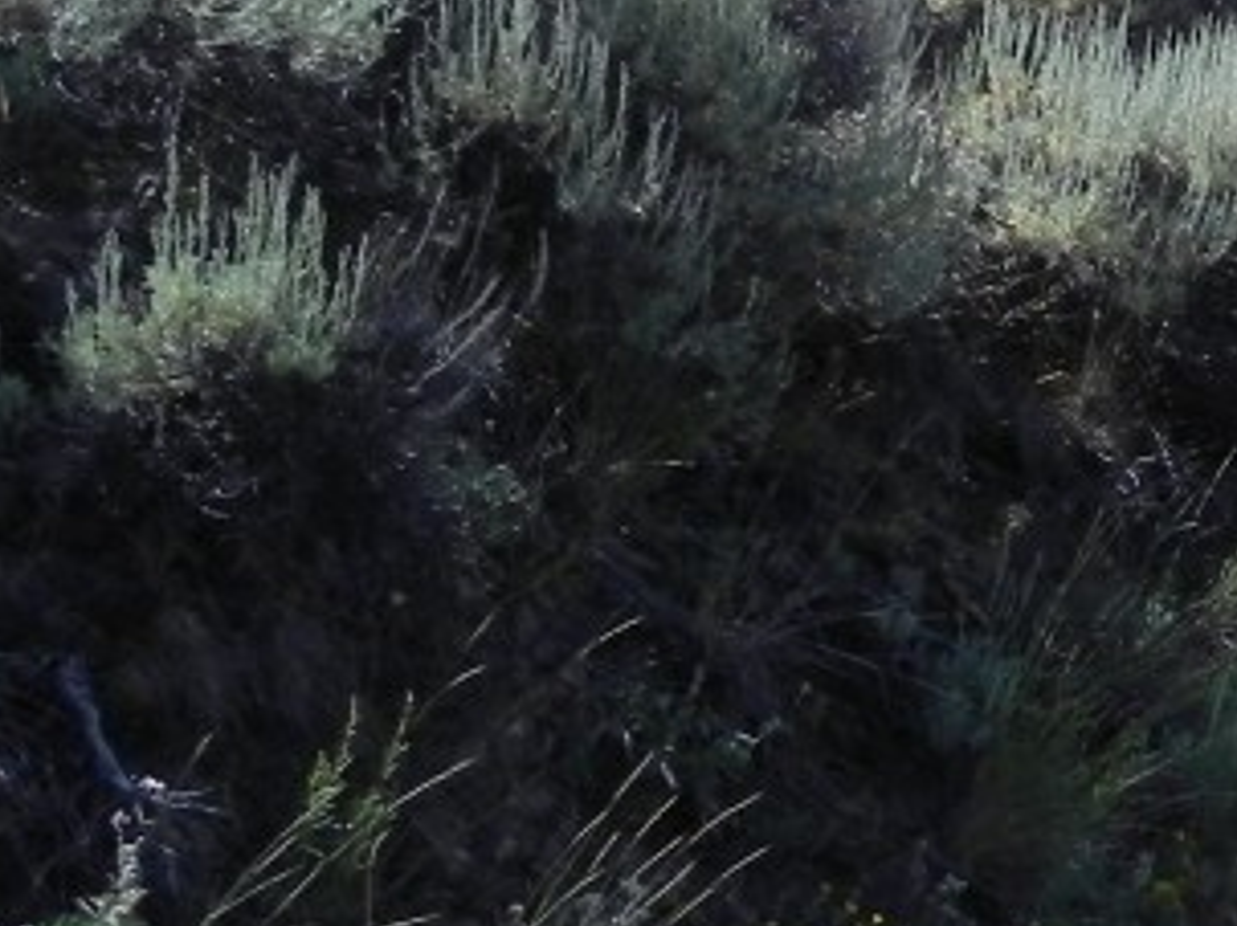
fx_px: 3143
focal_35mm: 88
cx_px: 1988
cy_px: 840
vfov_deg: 16.5
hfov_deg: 18.9
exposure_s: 1/440
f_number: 7.1
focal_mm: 4.6
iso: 160
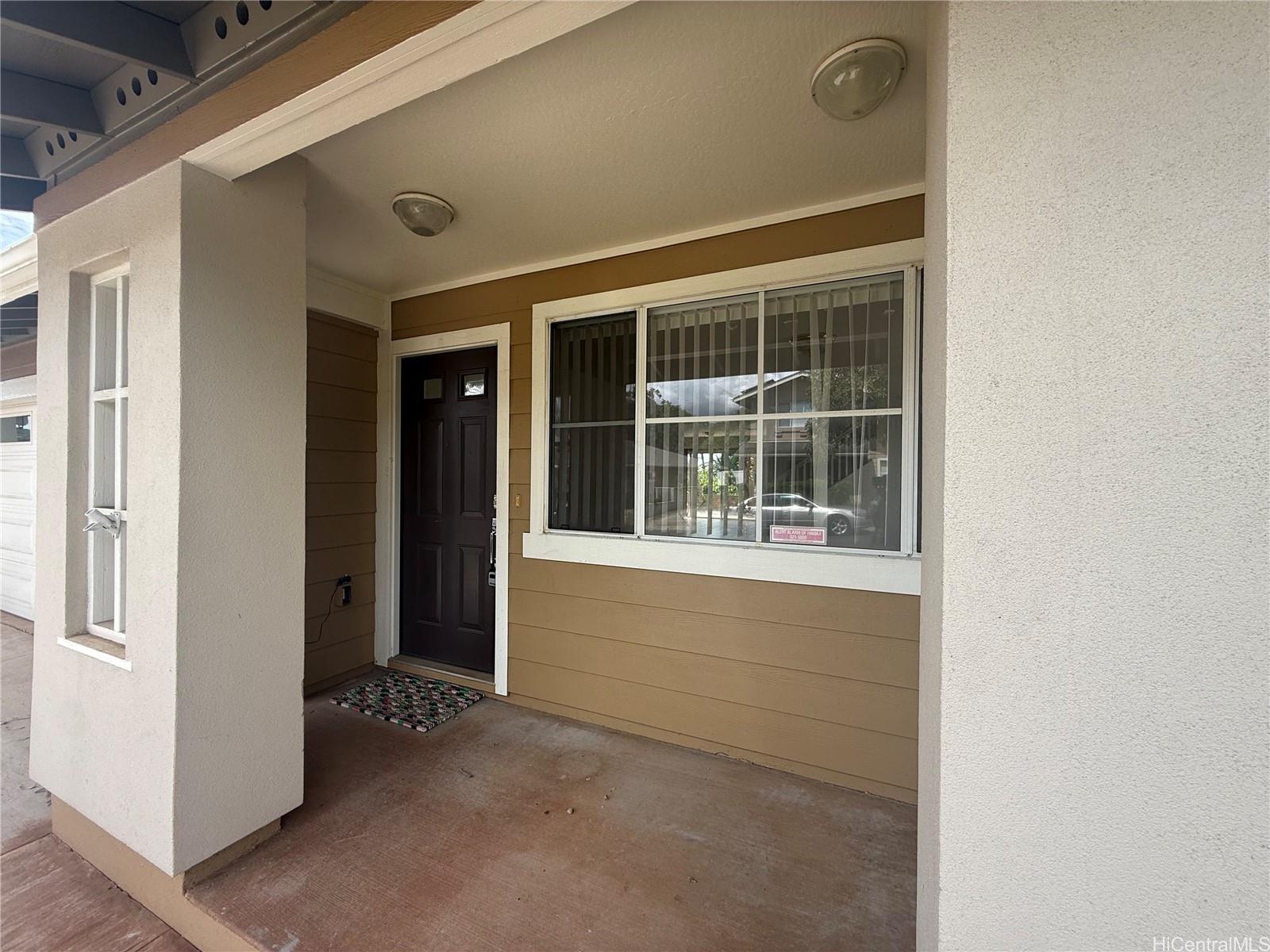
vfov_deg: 85.7
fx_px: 514
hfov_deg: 102.1
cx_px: 635
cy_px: 476
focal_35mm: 14
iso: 50
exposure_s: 1/388
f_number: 2.2
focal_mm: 2.22
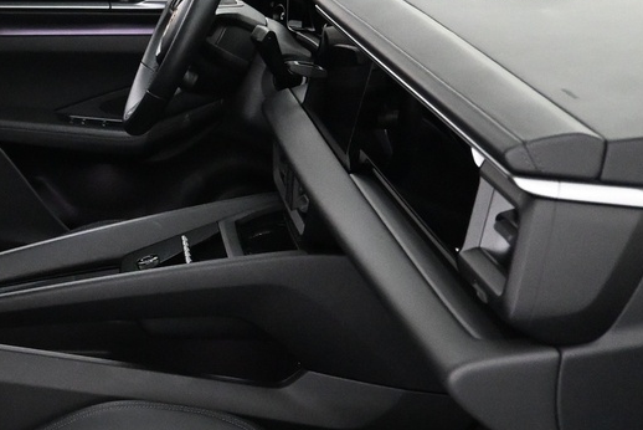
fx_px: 1340
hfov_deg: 26.1
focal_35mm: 75
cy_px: 256
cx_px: 66
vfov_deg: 18.2
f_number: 3.5
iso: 4000
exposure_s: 1/60
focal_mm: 16
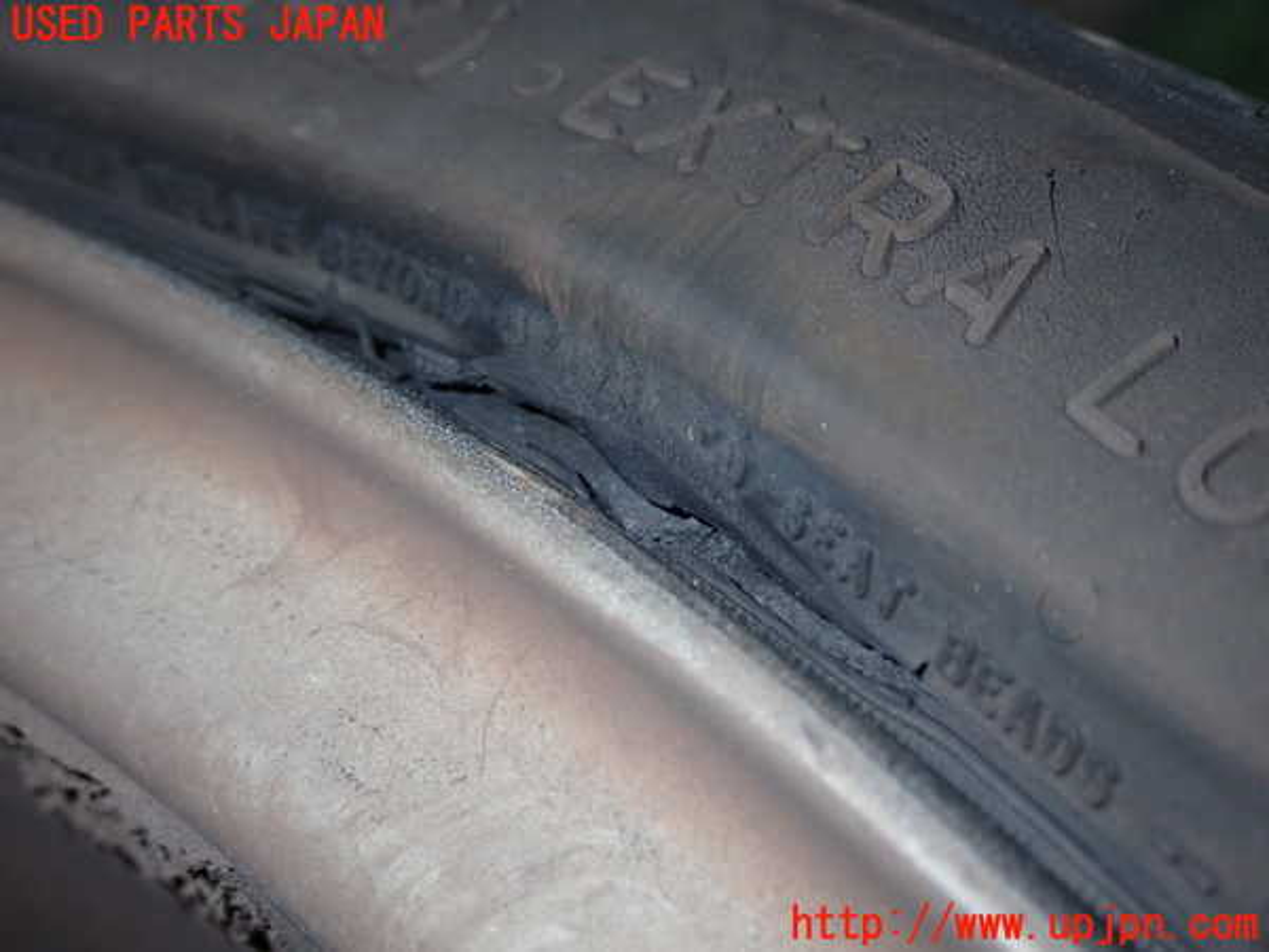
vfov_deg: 25.2
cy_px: 476
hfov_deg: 33.2
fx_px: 2126
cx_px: 634
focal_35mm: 58
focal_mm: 10.35
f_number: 10
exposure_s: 1/60
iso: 200
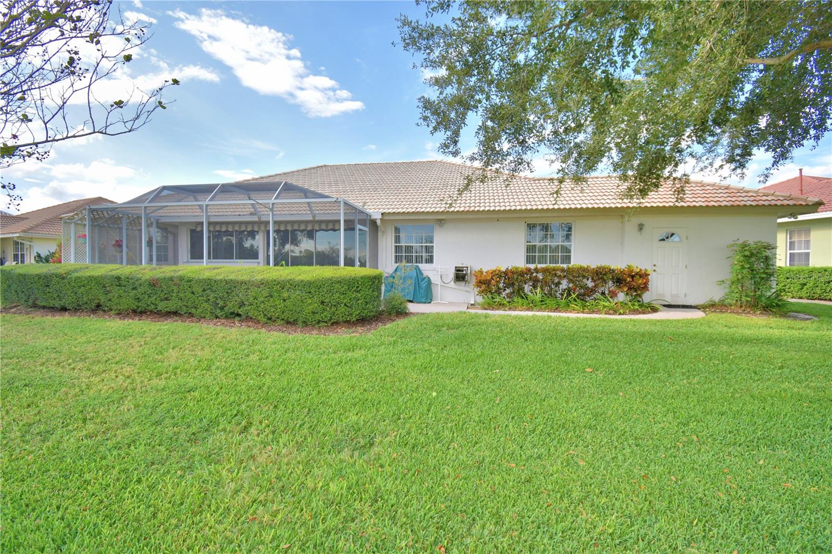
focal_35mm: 15
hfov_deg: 100.4
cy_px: 277
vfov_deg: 77.3
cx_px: 416
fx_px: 347
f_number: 5.6
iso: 100
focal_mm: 10
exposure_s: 1/250
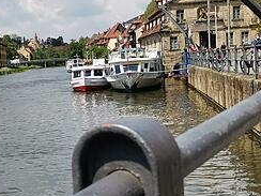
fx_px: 565
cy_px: 110
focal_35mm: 75
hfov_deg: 25.8
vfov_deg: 19.6
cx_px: 75
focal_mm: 4.75
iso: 50
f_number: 4
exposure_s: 1/1572
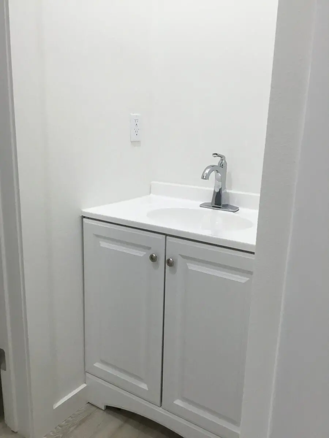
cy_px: 219
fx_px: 393
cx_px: 164
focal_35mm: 31
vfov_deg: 58.4
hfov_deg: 45.4
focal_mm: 3.3
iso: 32
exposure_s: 1/30
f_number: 2.4
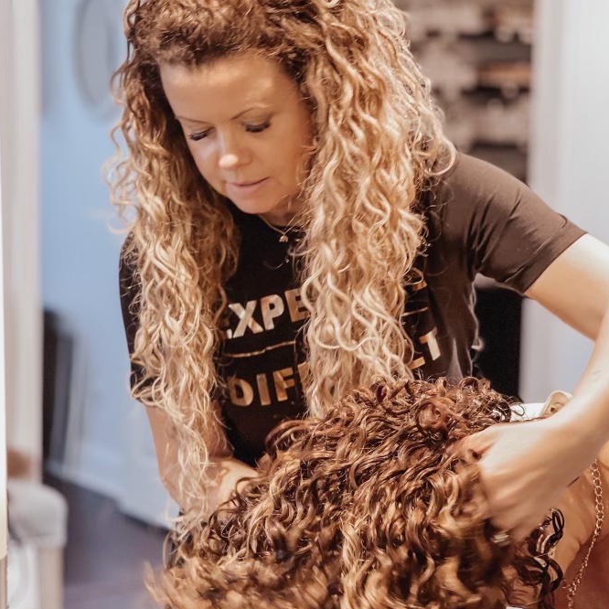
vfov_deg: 19.9
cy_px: 308
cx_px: 317
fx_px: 1732
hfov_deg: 19.9
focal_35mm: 87
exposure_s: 1/40
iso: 200
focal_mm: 7.5
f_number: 2.2
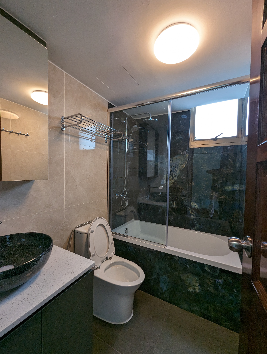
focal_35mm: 13
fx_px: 133
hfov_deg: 90.1
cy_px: 177
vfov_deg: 106.1
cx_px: 134
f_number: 2.2
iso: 141
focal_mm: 1.95
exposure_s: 1/118
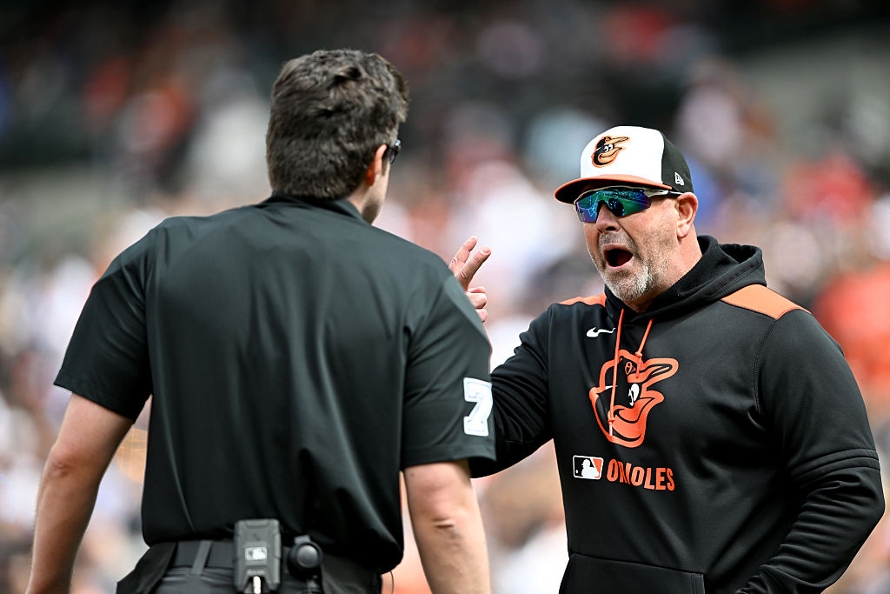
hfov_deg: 5.2
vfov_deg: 3.4
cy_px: 297
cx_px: 445
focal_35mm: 400
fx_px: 9890
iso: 320
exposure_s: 1/1250
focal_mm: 400
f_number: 3.2
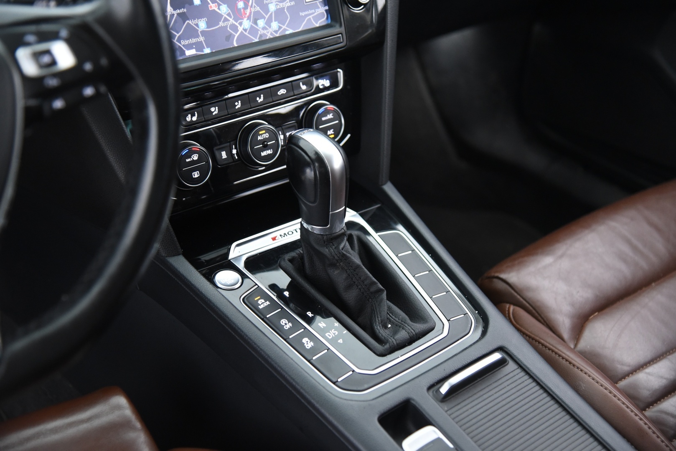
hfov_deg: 34.5
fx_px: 1089
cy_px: 226
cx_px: 338
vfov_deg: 23.4
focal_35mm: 58
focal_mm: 58
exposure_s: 1/20
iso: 4000
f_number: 4
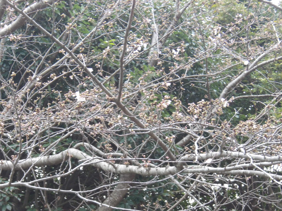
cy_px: 106
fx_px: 880
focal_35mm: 108
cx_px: 141
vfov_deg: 13.7
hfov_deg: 18.2
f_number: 6.6
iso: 653
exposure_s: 1/60
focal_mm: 19.6
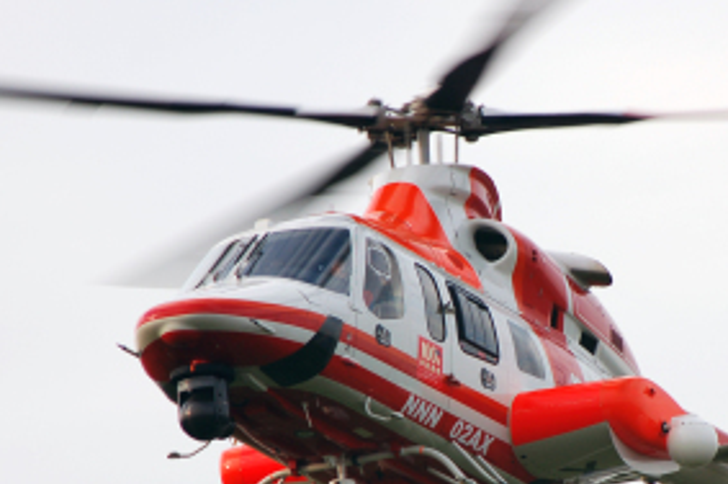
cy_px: 386
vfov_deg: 2.6
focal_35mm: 530
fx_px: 10705
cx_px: 569
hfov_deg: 3.9
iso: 200
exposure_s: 1/200
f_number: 5
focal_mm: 200
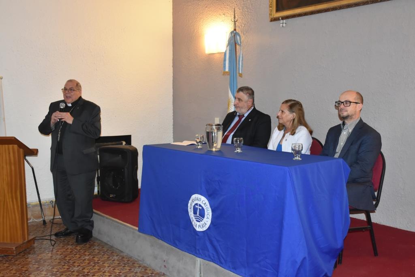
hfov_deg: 53.1
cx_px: 208
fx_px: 415
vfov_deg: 36.9
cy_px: 138
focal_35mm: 36
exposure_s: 1/60
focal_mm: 24
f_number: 5.6
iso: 1600
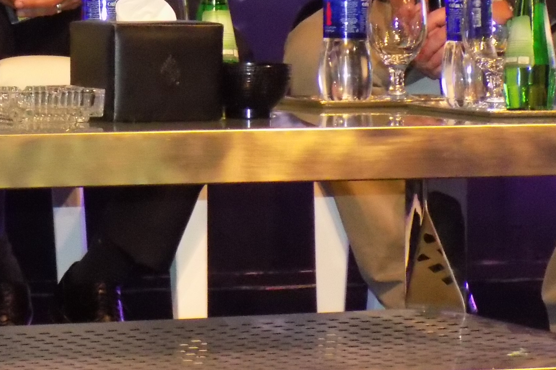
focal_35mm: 225
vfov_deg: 6.1
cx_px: -3
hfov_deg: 9.1
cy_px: -95
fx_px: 3474
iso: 640
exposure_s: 1/30
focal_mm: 15.3
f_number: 4.4
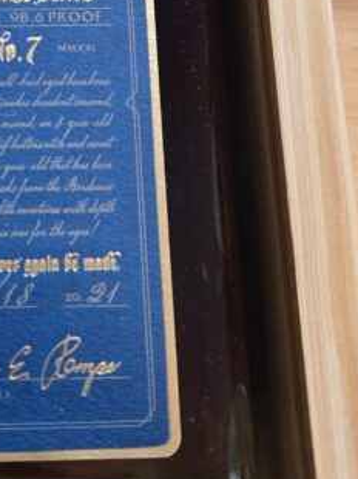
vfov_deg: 23.5
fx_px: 1049
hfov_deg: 19.0
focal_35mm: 76
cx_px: 25
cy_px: -96
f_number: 1.8
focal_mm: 5.4
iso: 800
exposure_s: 1/120
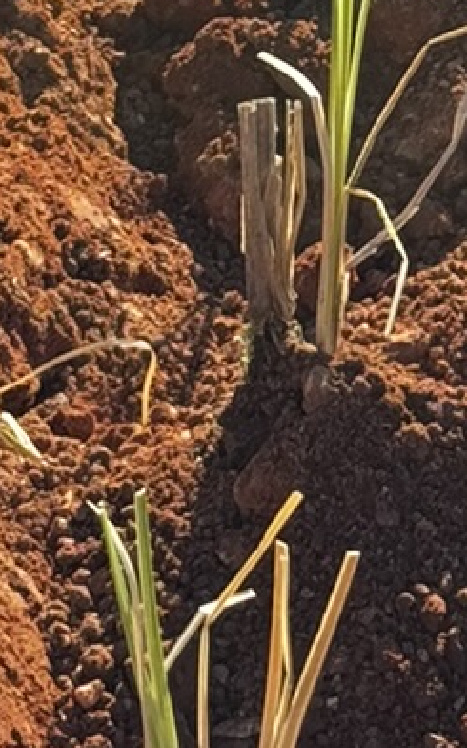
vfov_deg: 7.8
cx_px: 469
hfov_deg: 4.9
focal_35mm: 266
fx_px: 5417
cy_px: -177
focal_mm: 6.76
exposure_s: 1/939
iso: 64
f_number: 1.78
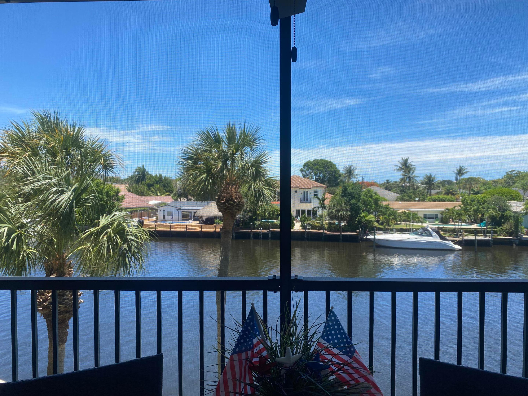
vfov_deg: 53.1
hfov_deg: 67.3
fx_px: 397
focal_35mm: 26
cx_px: 264
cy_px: 198
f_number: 1.8
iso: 32
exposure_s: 1/1395
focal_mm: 4.25
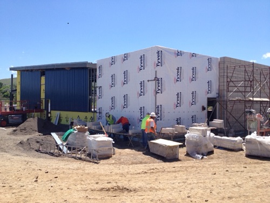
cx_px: 135
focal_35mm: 35
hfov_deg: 52.6
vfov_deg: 40.7
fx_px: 273
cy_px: 102
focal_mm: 4.28
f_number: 2.4
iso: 50
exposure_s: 1/1453
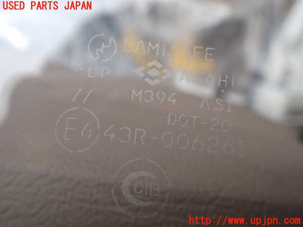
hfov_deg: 60.0
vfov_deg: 46.8
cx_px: 152
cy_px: 114
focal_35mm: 30
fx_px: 263
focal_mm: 5.4
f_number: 2.3
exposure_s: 1/160
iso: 100
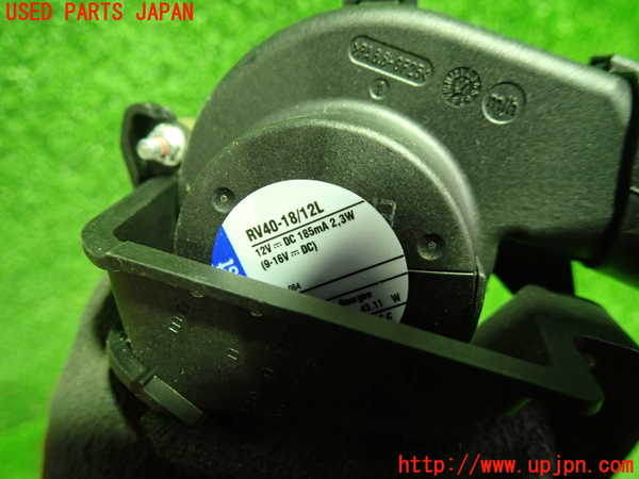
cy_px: 240
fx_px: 461
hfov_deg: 69.4
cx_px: 320
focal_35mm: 25
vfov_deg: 54.9
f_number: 2
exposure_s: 1/30
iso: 640
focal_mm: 4.5
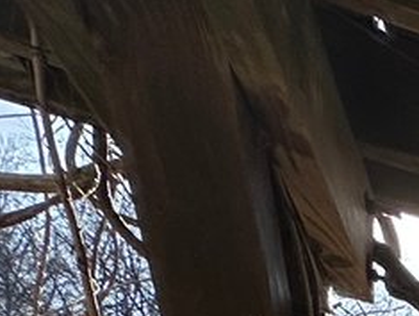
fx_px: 1091
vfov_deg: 11.0
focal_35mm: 90
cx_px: 1343
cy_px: 942
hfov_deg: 10.6
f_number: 2.2
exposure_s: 1/769
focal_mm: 2.22
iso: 40
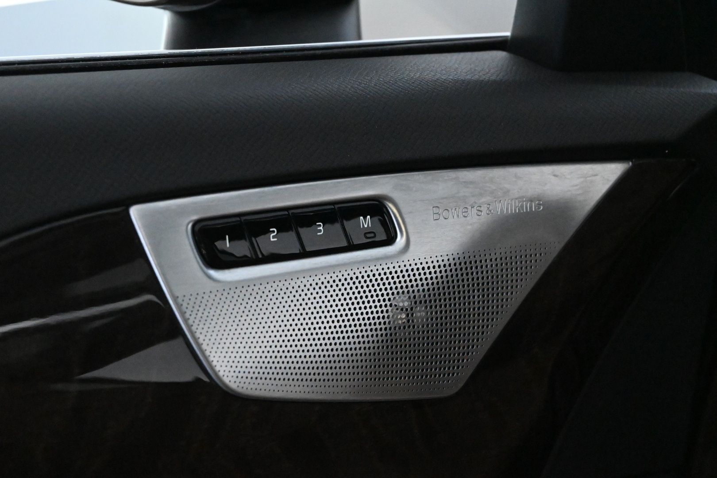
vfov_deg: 19.3
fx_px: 1404
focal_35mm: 70
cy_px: 239
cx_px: 358
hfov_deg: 28.6
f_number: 6
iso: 12800
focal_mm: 47
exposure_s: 1/80
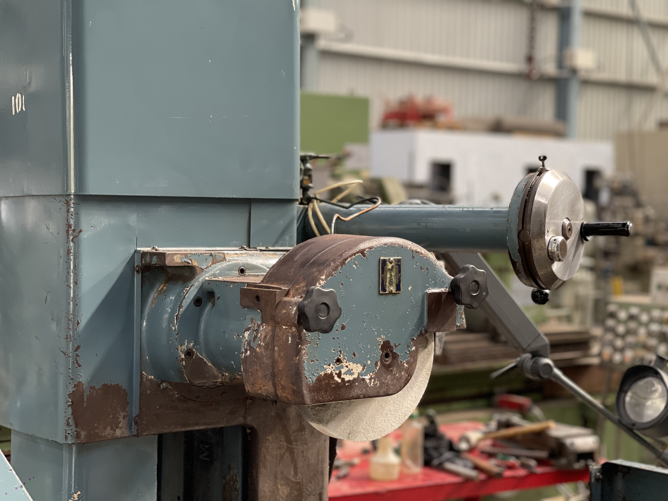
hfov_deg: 30.3
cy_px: 250
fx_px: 1235
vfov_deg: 22.9
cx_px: 334
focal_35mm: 64
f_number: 2.2
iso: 250
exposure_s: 1/121
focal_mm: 7.5
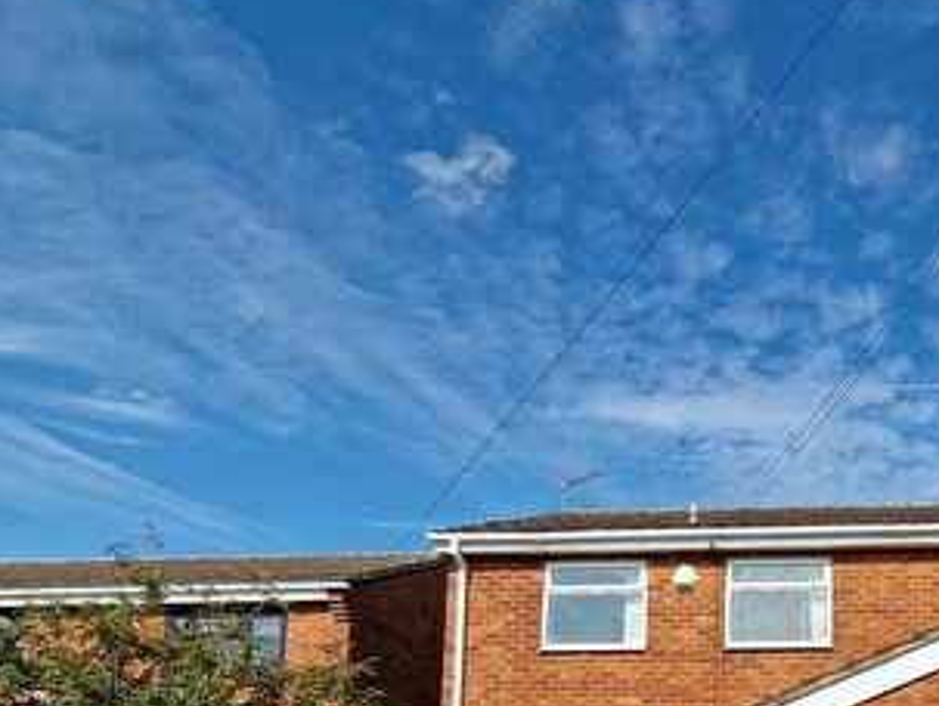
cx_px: 827
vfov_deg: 40.5
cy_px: 720
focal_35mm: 30
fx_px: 815
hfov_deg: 53.2
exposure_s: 1/3664
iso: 50
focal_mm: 2.2
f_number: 2.2
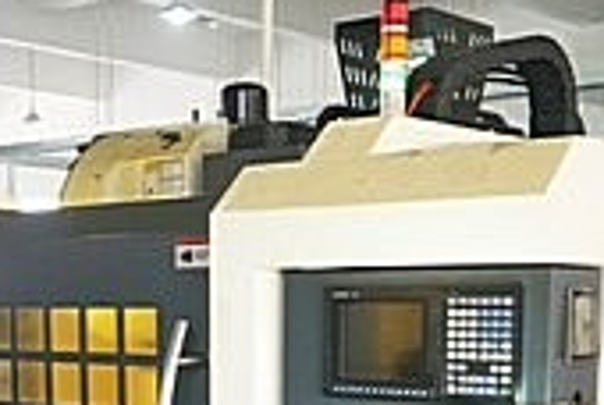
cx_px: 242
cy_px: 451
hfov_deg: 27.2
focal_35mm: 74
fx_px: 1244
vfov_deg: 17.8
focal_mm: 28
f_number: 4.5
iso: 1000
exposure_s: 1/100
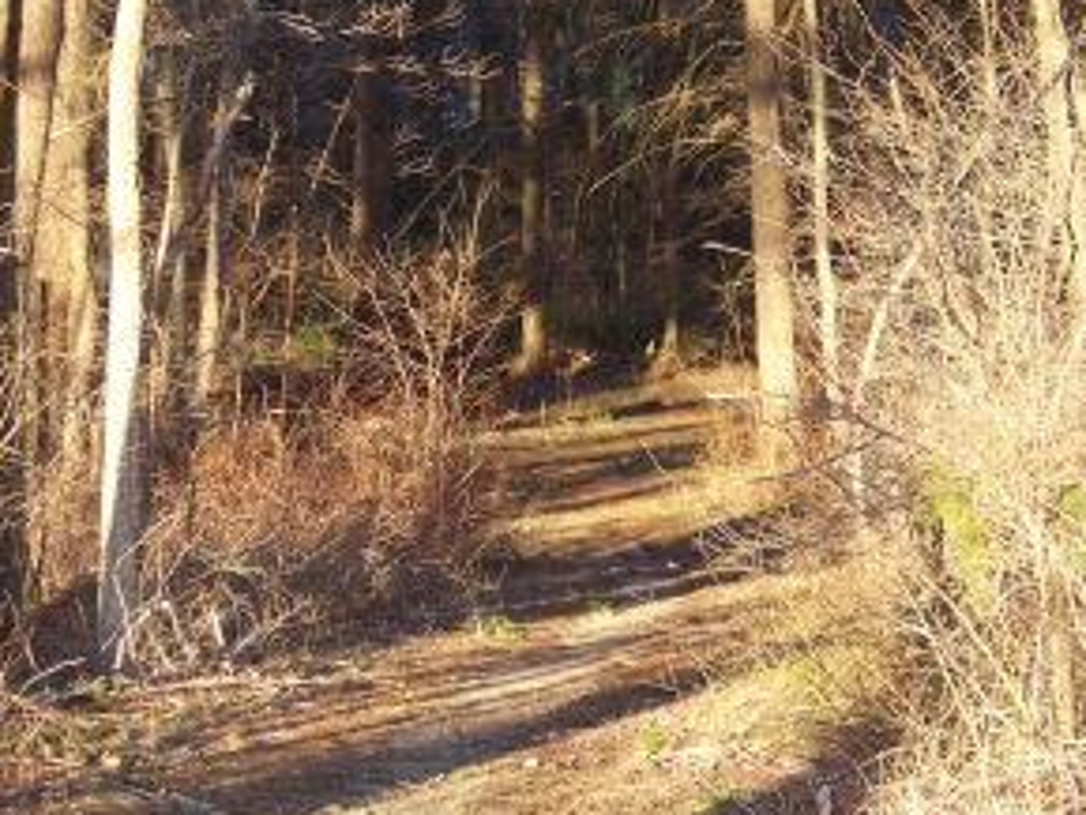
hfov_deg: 14.1
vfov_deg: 10.6
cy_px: 421
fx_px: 4394
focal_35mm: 140
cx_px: 505
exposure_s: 1/60
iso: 65
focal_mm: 19.3
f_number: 3.2
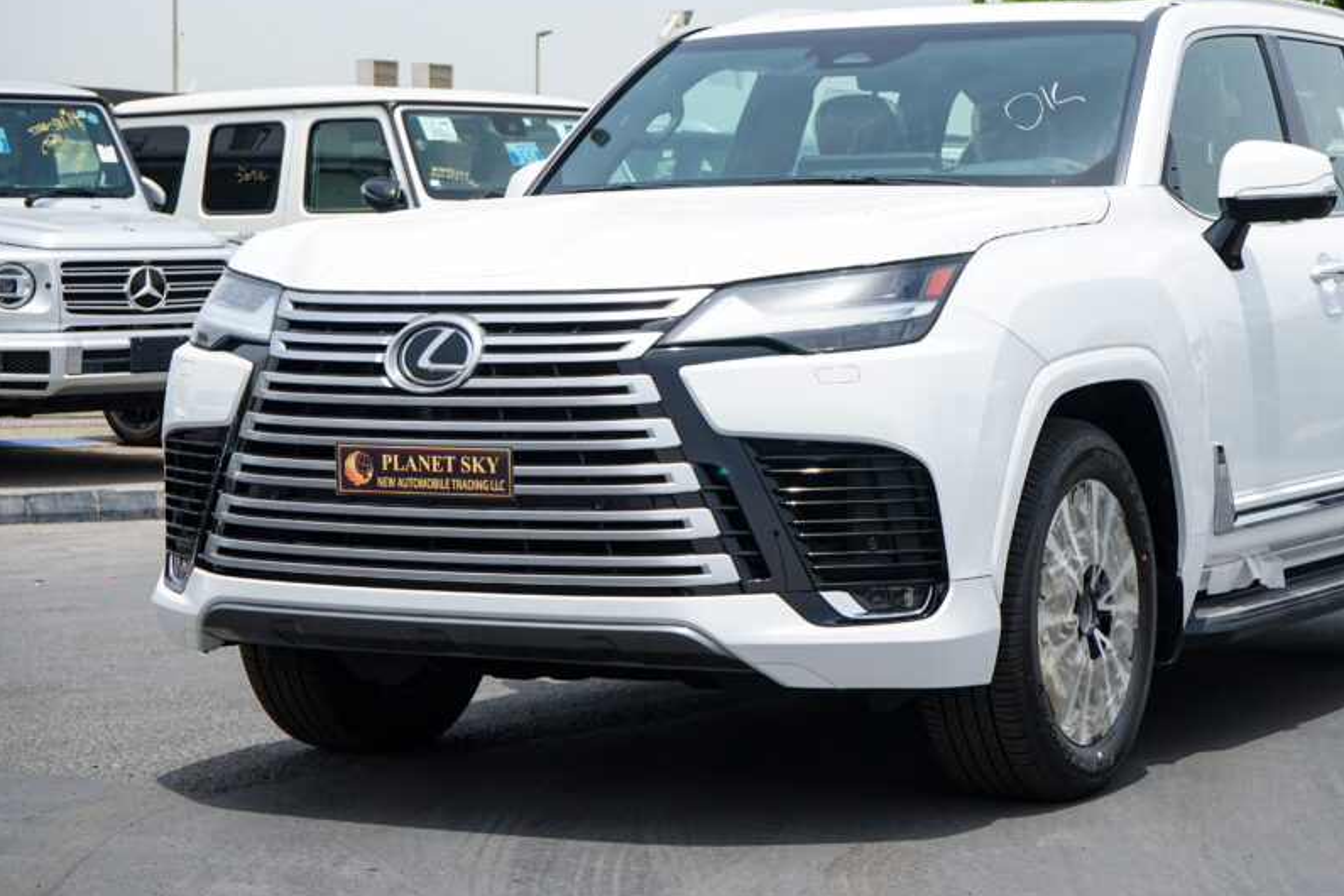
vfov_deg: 16.1
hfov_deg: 23.9
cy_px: 369
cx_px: 806
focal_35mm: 85
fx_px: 3173
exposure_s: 1/640
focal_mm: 66
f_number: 9
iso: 320
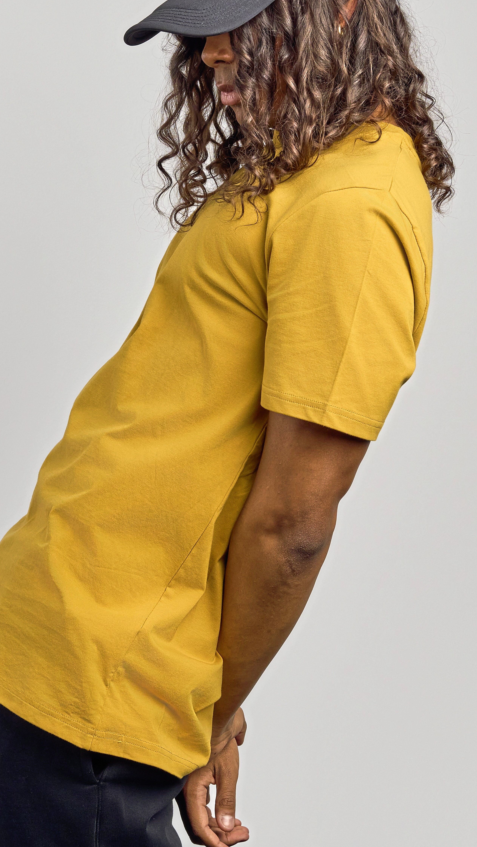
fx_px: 2428
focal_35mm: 108
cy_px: 306
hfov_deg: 11.2
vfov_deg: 19.8
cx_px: 206
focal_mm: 50
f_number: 9
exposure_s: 1/160
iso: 320
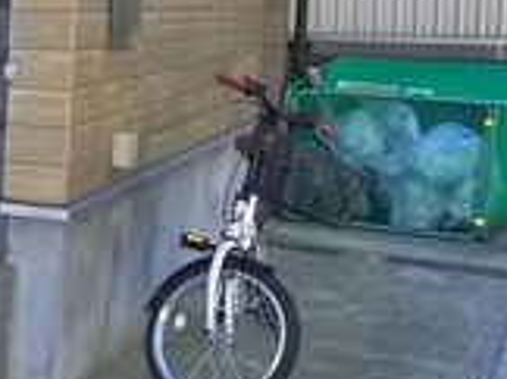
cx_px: -545
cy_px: 96
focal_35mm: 104
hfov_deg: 15.0
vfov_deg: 14.1
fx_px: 1521
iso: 400
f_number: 2.8
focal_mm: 5.1
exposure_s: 1/125
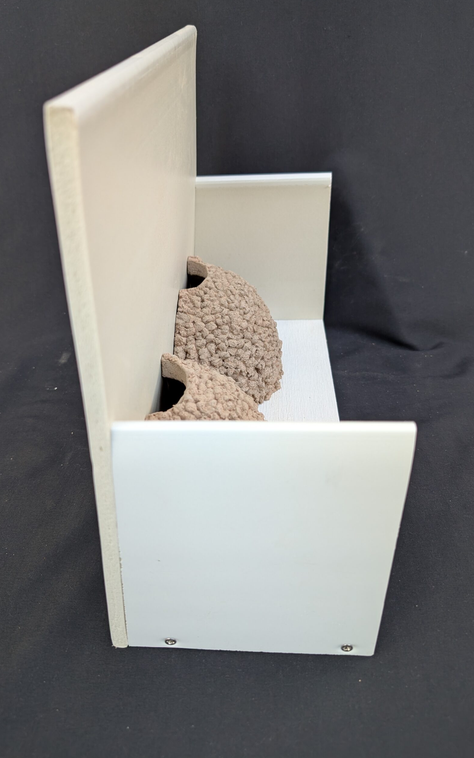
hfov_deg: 47.5
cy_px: 374
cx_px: 208
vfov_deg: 70.4
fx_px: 537
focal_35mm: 26
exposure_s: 1/23.8
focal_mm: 6.9
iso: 28
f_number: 1.68
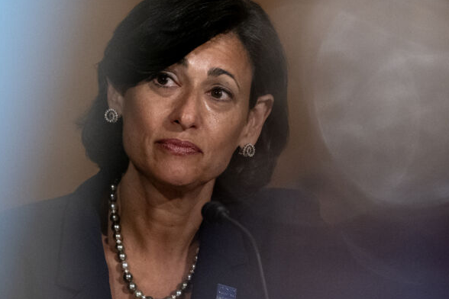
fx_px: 5088
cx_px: 237
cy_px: 157
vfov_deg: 3.4
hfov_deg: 5.1
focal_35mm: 408
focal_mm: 200
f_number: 2.8
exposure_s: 1/500
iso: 3200
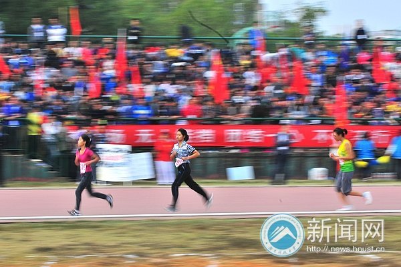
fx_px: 1169
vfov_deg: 13.0
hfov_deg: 19.5
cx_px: 200
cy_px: 134
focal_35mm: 105
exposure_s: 1/20
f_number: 22
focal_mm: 70
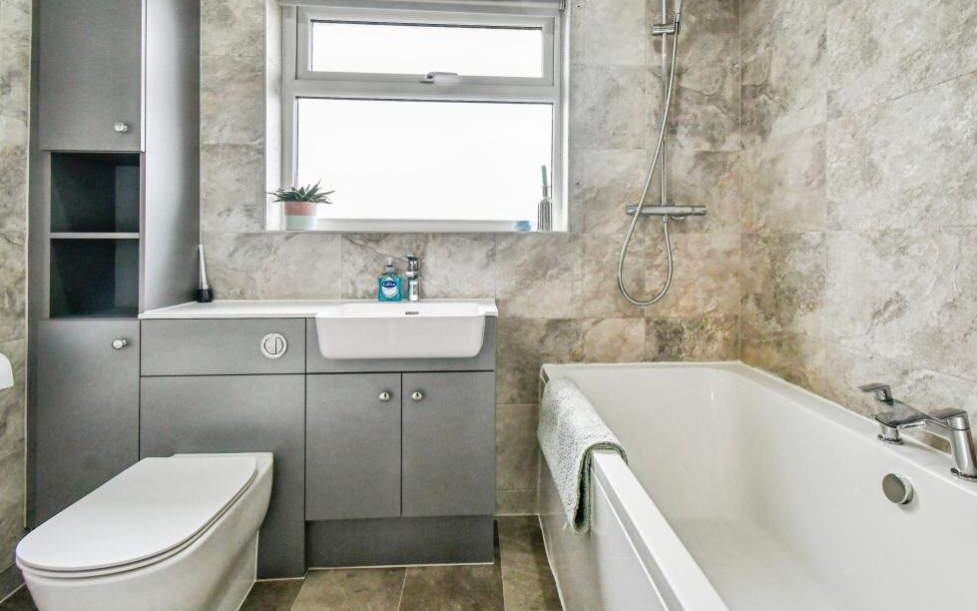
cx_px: 494
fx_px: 426
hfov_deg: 97.8
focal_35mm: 16
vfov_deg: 71.2
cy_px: 285
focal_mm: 10
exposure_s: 1/60
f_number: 8
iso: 800
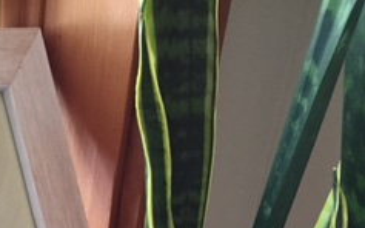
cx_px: 63
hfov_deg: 24.5
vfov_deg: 14.4
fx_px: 825
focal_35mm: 83
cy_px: 368
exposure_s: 1/30
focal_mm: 4.15
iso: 250
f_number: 2.2
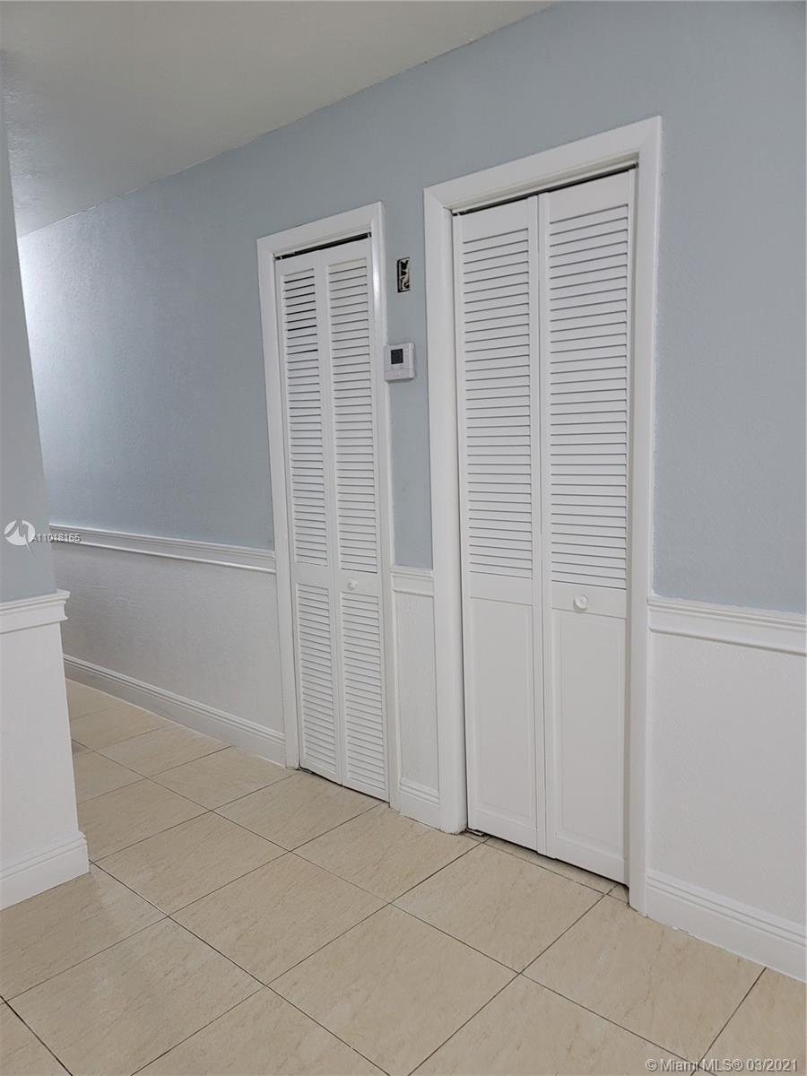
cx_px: 404
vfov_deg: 69.4
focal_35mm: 25
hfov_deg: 54.9
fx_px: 777
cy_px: 538
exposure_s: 1/59
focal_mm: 7
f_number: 1.8
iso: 250
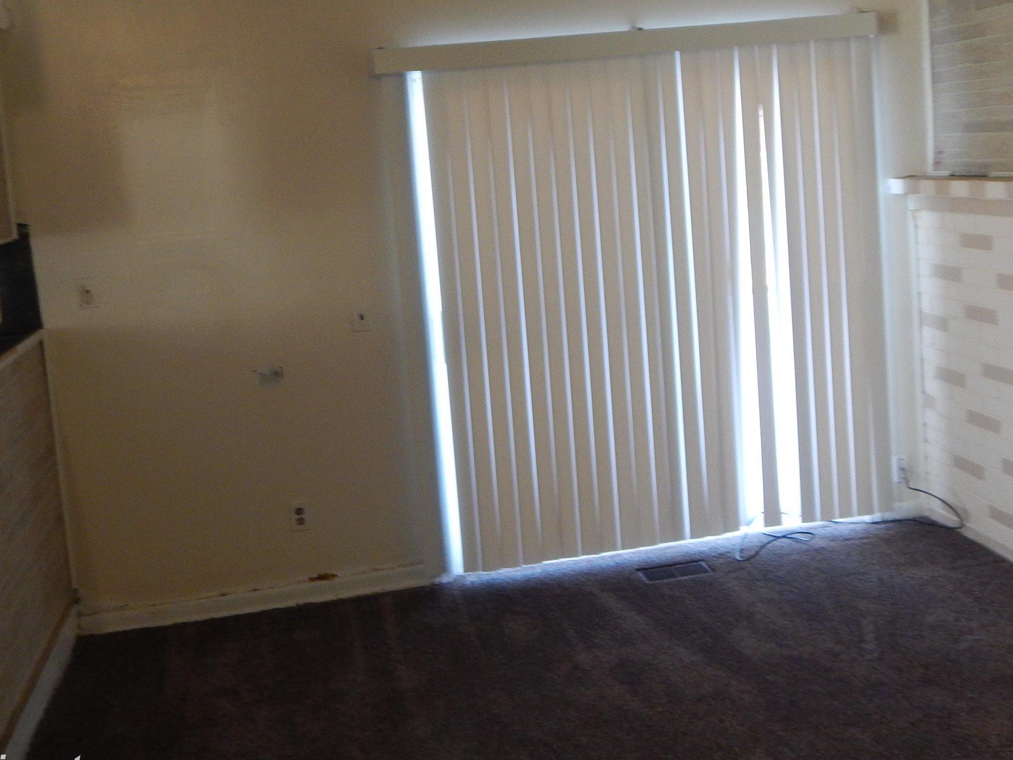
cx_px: 466
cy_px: 249
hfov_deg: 48.9
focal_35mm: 38
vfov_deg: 37.3
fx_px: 1112
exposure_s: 1/30
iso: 280
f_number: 3.1
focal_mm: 4.5
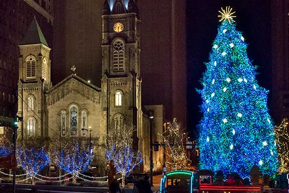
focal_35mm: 51
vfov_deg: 26.5
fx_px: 409
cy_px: 102
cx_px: 110
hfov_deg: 38.7
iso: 3200
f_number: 6.3
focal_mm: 38
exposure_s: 1/160
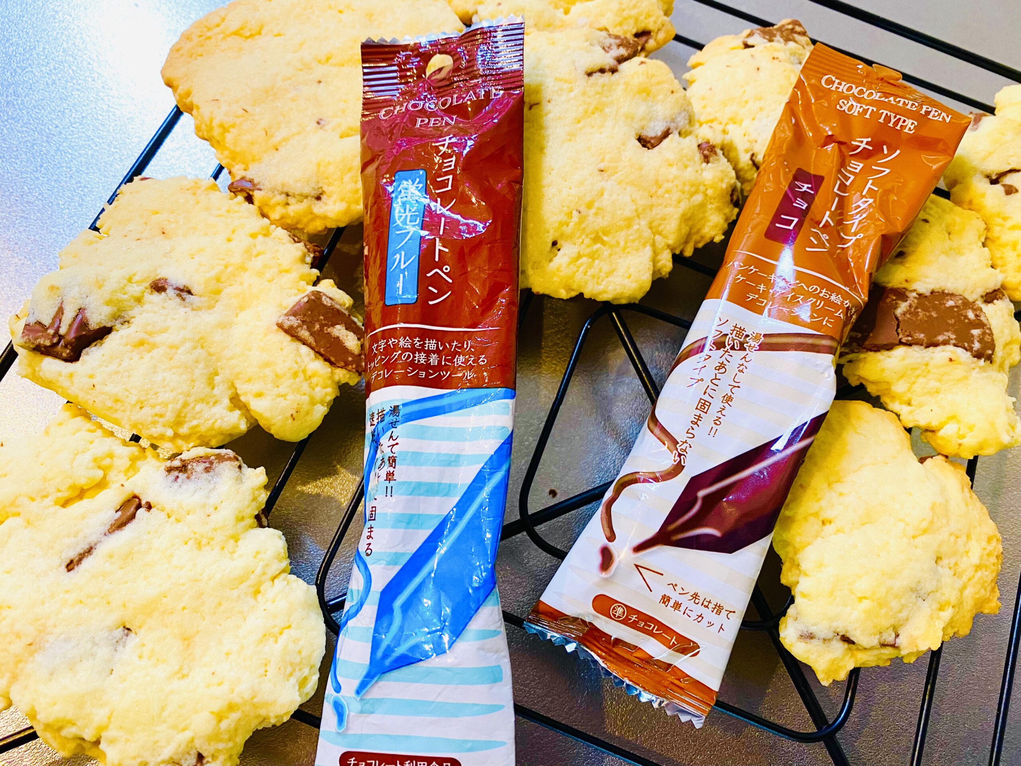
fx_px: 767
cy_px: 383
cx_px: 510
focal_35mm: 26
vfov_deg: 53.1
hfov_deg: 67.3
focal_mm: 4.25
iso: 125
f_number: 1.8
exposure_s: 1/50
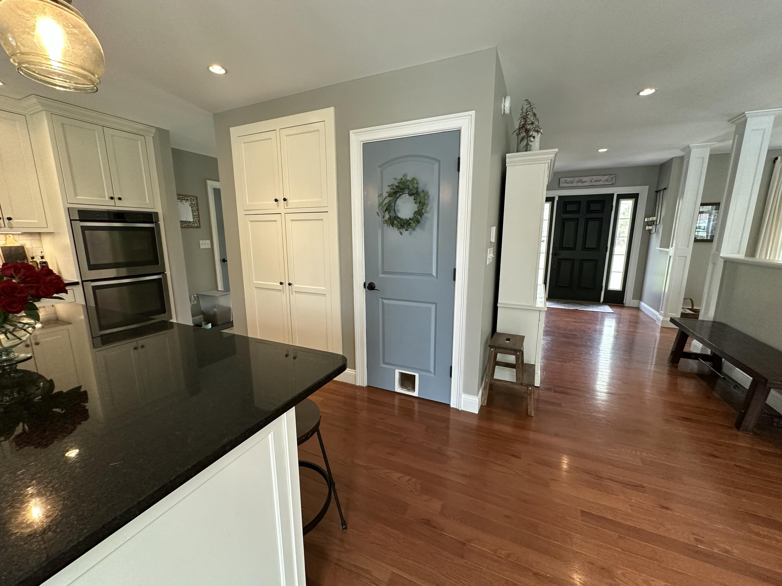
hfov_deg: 102.1
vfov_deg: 85.7
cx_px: 391
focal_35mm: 14
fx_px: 316
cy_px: 293
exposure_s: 1/120
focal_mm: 2.22
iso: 320
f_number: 2.2
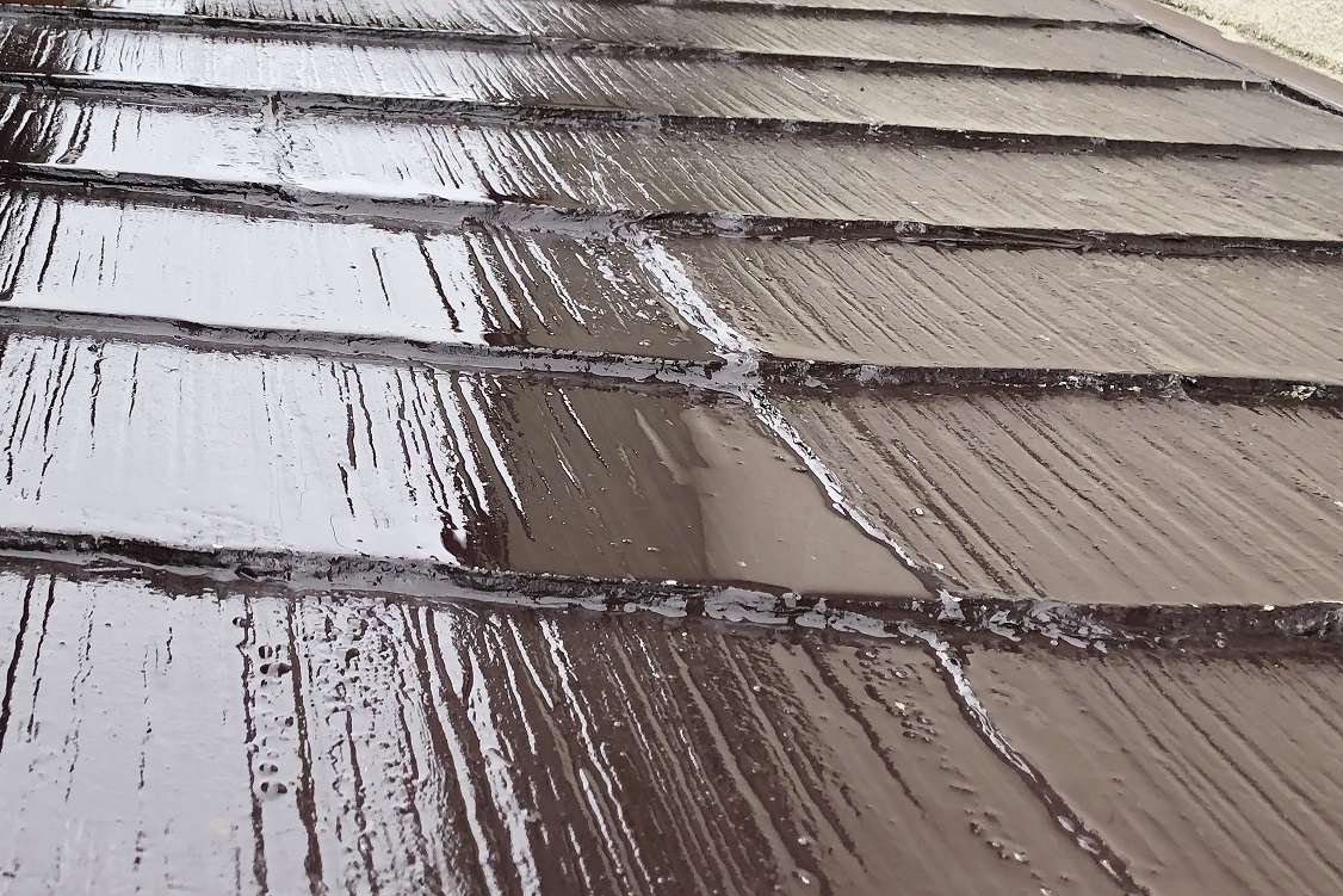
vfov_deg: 24.6
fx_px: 2015
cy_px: 148
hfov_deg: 35.3
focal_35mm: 54
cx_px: 210
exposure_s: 1/120
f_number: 1.8
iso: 32
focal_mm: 3.99
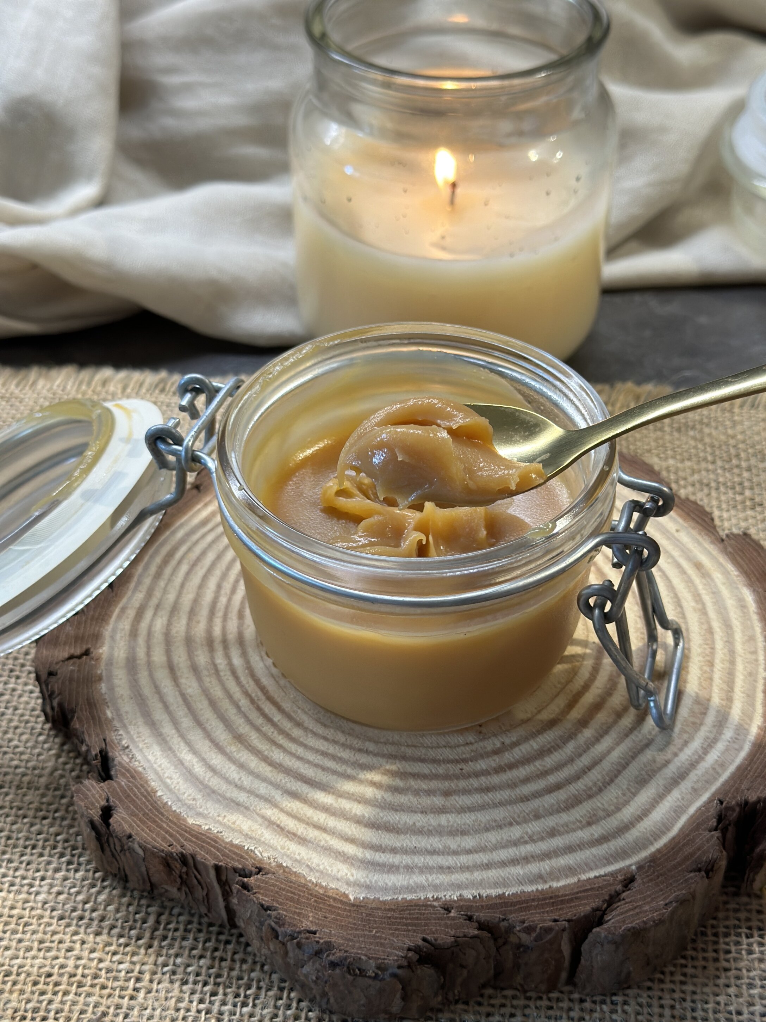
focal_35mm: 48
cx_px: 383
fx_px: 1416
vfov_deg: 39.7
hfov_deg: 30.3
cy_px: 511
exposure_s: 1/100
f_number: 1.78
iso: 125
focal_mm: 6.86
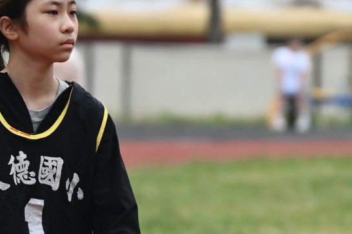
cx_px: 24
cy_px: 120
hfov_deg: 3.0
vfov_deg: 2.0
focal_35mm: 698
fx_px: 6827
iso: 560
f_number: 5
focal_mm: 185
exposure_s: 1/1000
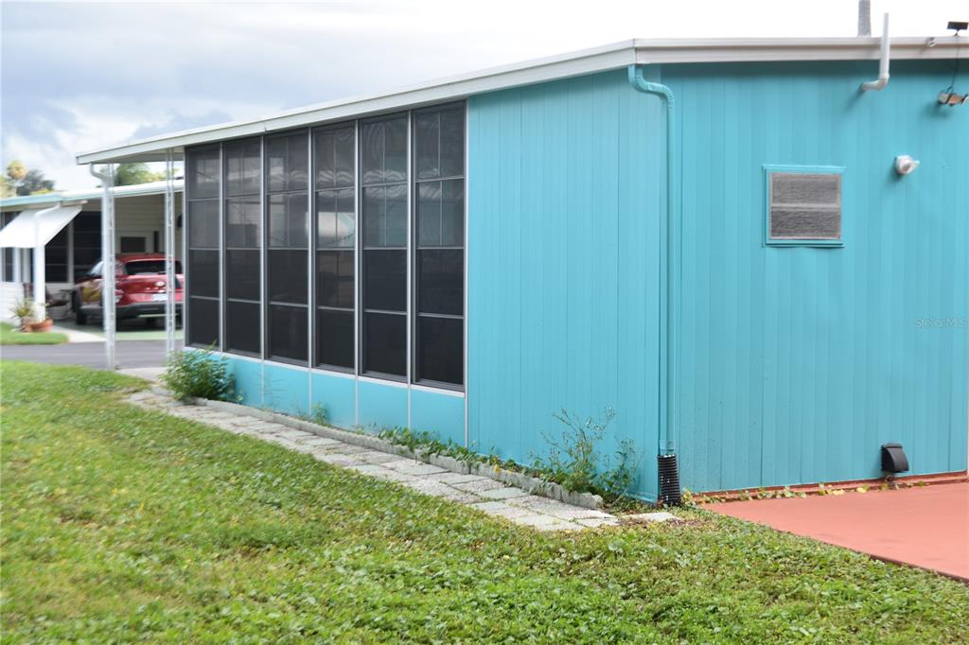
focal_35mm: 60
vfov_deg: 22.6
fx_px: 1614
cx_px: 484
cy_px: 322
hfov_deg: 33.4
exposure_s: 1/250
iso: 280
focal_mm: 40
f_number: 8
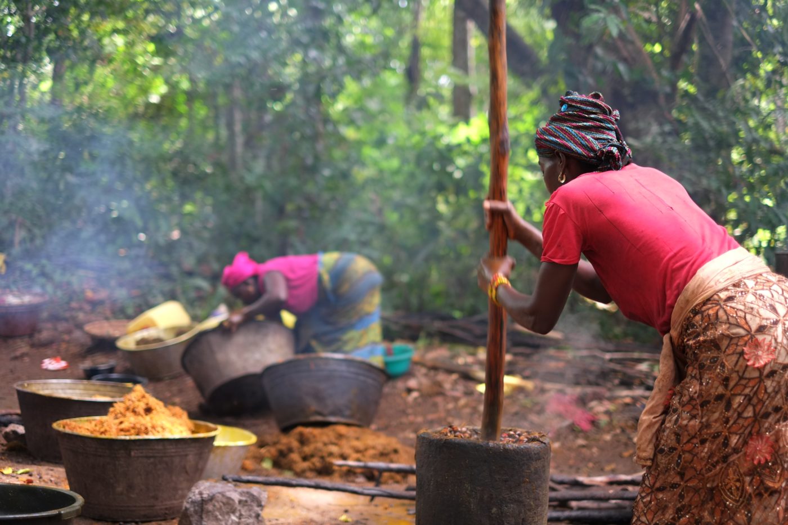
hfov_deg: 37.5
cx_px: 394
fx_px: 1160
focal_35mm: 53
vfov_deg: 25.5
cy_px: 262
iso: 400
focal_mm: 35
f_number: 1.4
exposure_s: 1/90
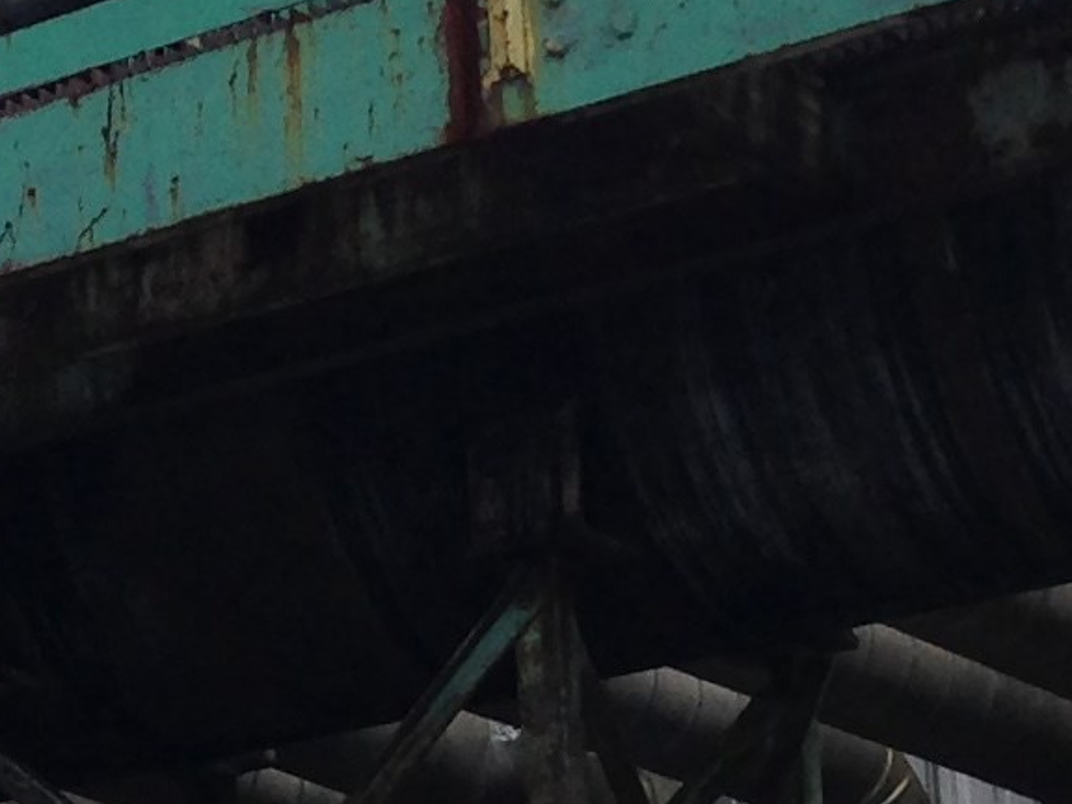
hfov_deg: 9.5
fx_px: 5791
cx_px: -1396
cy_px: 1541
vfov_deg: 7.6
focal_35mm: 187
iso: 50
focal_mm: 4.12
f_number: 2.4
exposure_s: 1/733
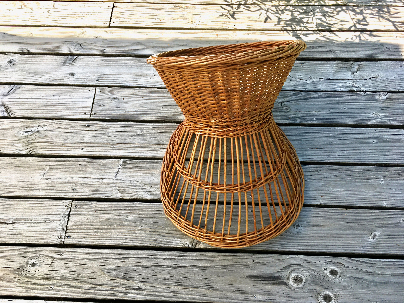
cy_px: 152
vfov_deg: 48.2
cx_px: 202
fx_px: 338
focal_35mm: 29
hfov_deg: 61.7
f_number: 2.2
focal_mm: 4.15
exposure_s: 1/705
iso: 25
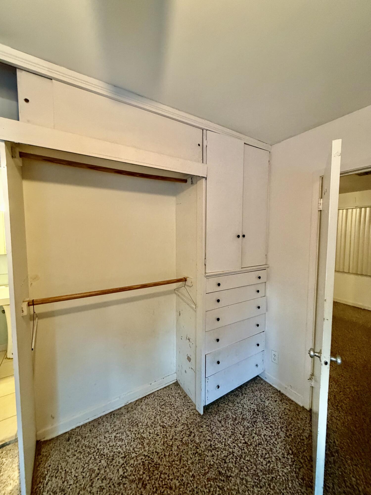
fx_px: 200
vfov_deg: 102.1
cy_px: 248
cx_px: 186
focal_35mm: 14
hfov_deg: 85.7
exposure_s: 1/60
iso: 500
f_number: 2.2
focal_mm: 2.22
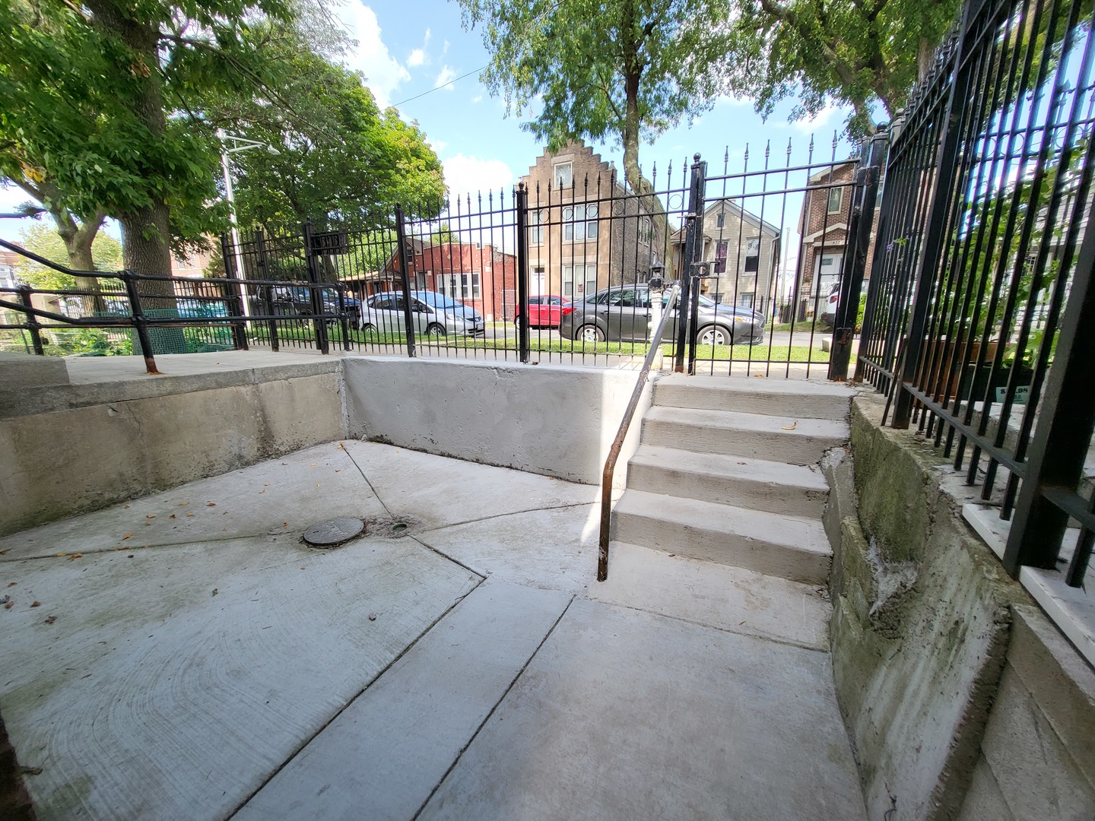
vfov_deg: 89.9
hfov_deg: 106.2
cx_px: 548
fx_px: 411
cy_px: 410
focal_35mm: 13
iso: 32
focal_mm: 1.74
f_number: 2.2
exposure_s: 1/311
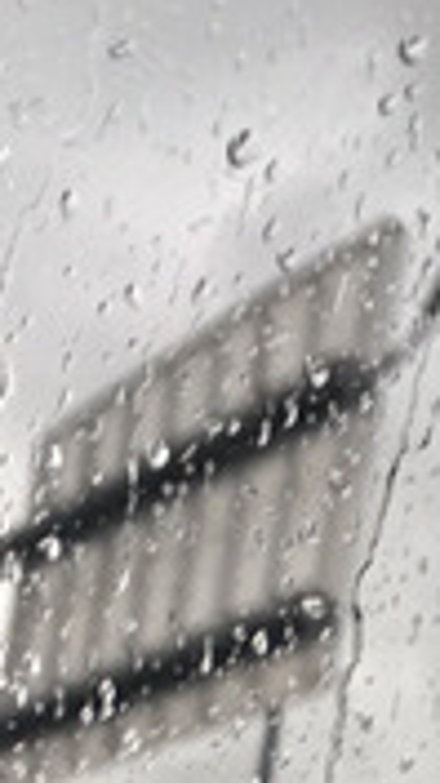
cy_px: 1250
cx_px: 382
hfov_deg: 11.2
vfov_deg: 17.4
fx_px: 2240
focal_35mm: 108
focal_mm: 4.15
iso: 25
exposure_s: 1/111
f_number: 2.2
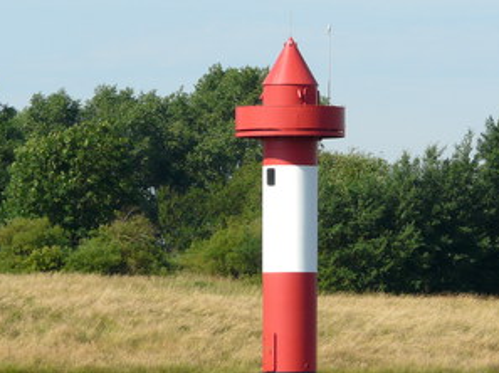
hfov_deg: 5.2
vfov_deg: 3.9
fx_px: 5514
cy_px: 208
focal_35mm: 383
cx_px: 269
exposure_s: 1/500
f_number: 5.6
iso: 100
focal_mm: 46.7
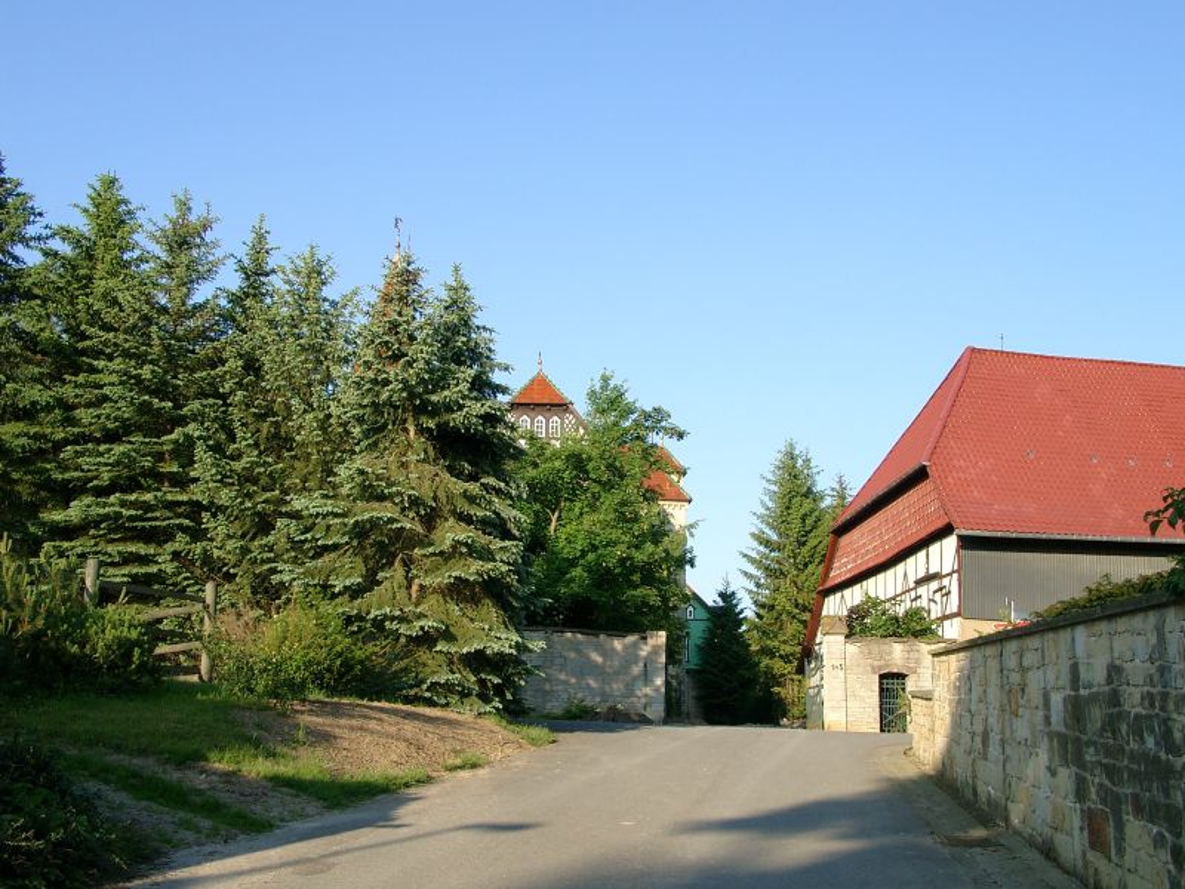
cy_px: 444
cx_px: 592
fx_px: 1267
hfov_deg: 50.1
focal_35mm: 37
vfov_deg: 38.7
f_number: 4
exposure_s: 1/296
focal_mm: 7.69
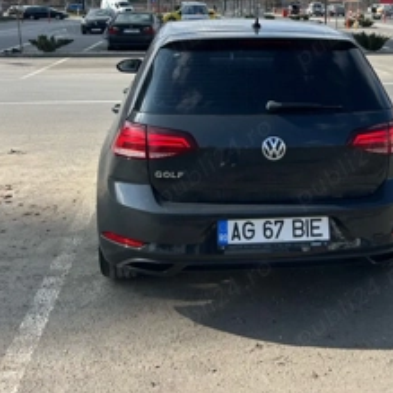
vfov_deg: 37.6
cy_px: 45
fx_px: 539
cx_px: 249
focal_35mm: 42
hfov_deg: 39.7
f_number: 1.5
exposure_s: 1/5319
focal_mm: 5.7
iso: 50
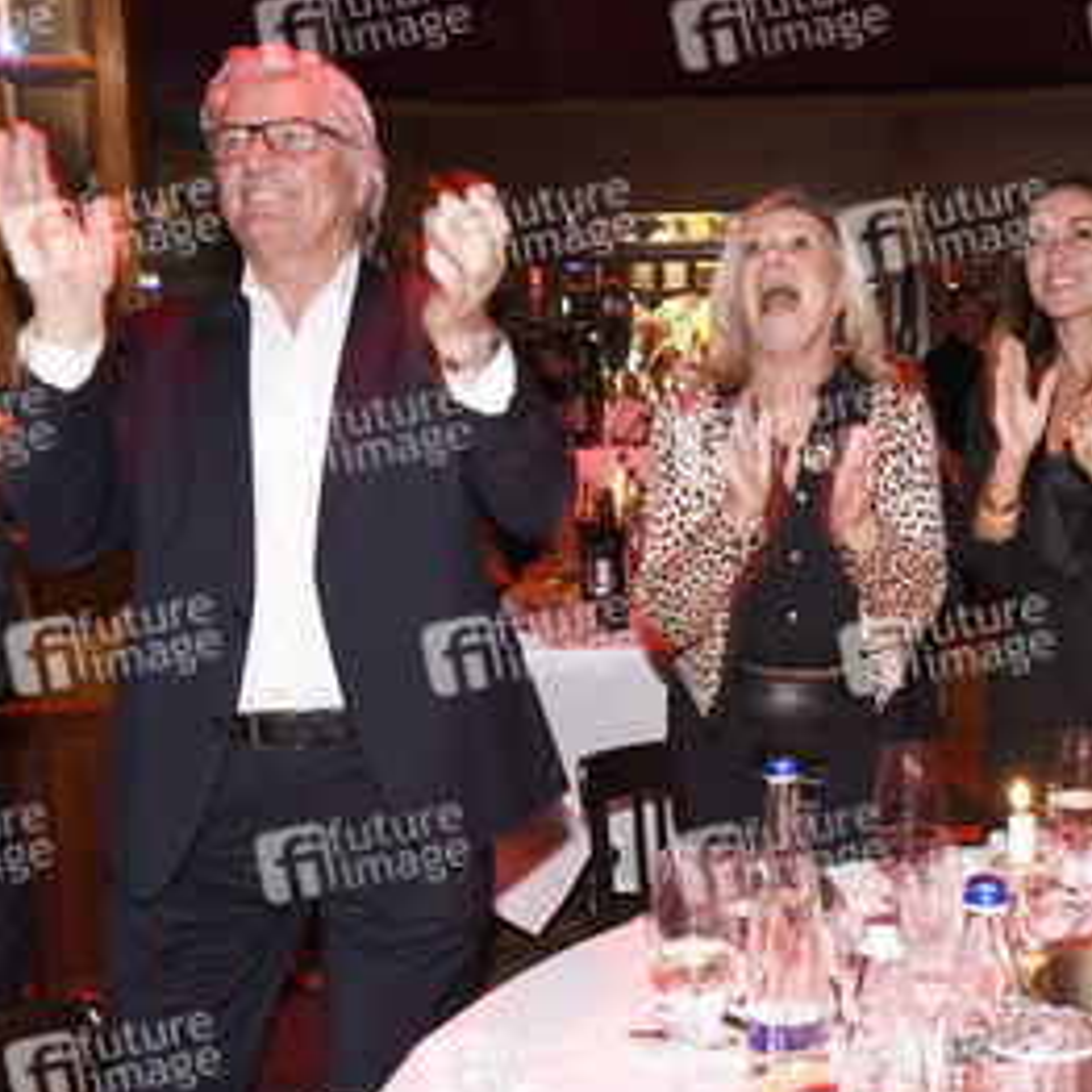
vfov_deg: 40.9
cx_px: 836
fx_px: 1463
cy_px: 542
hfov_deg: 39.7
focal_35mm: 41
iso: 2000
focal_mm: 28
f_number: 6.3
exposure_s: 1/40
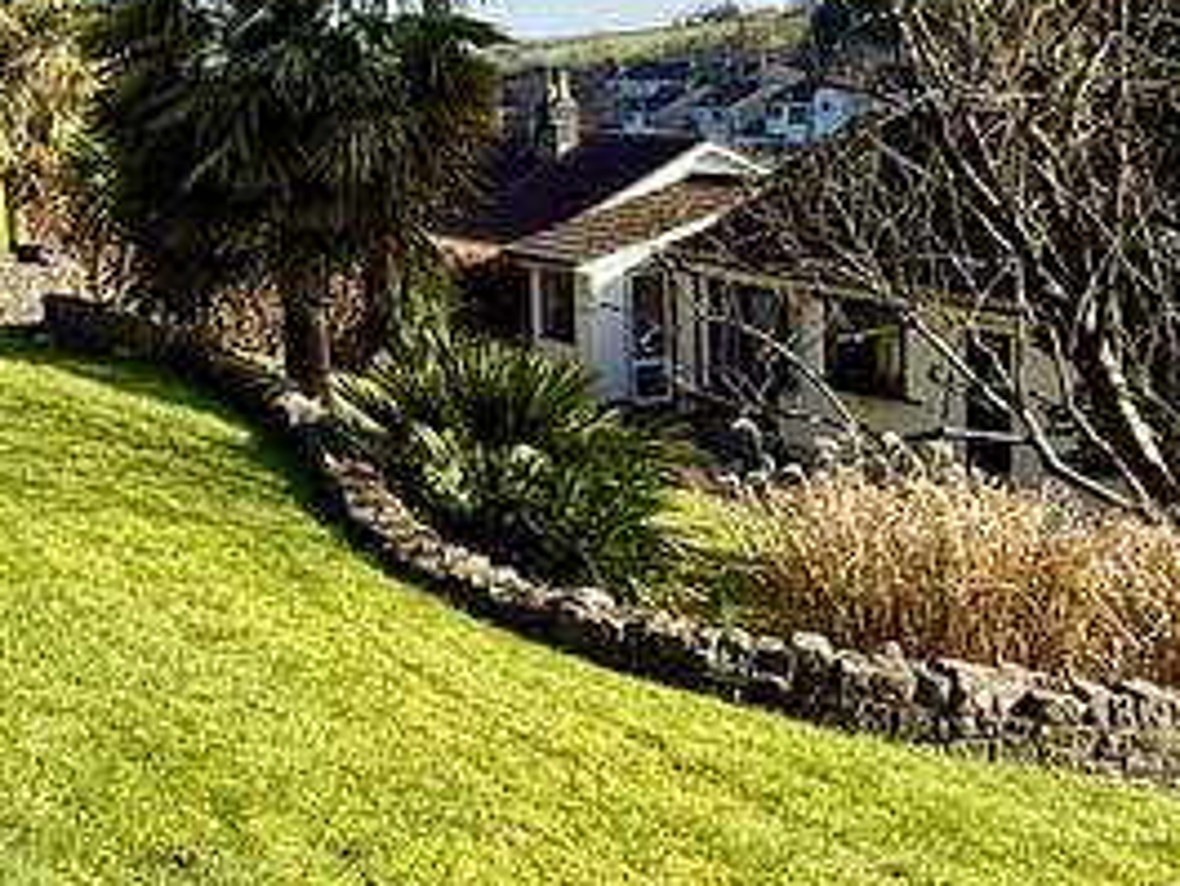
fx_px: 1842
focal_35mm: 54
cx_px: 191
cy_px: 289
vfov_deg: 26.9
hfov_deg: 34.2
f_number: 2.2
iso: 50
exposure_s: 1/985
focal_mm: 2.22
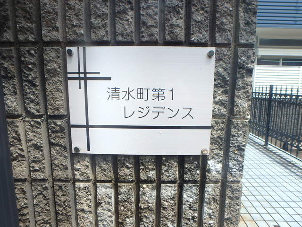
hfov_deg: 79.0
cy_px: 114
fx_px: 183
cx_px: 151
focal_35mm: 21
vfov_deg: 63.4
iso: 125
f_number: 3.5
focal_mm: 3.7
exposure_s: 1/500
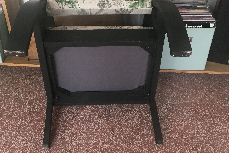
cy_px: 52
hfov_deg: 47.4
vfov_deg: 32.4
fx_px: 261
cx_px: 113
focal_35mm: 41
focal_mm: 4.15
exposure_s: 1/33
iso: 64
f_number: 2.2
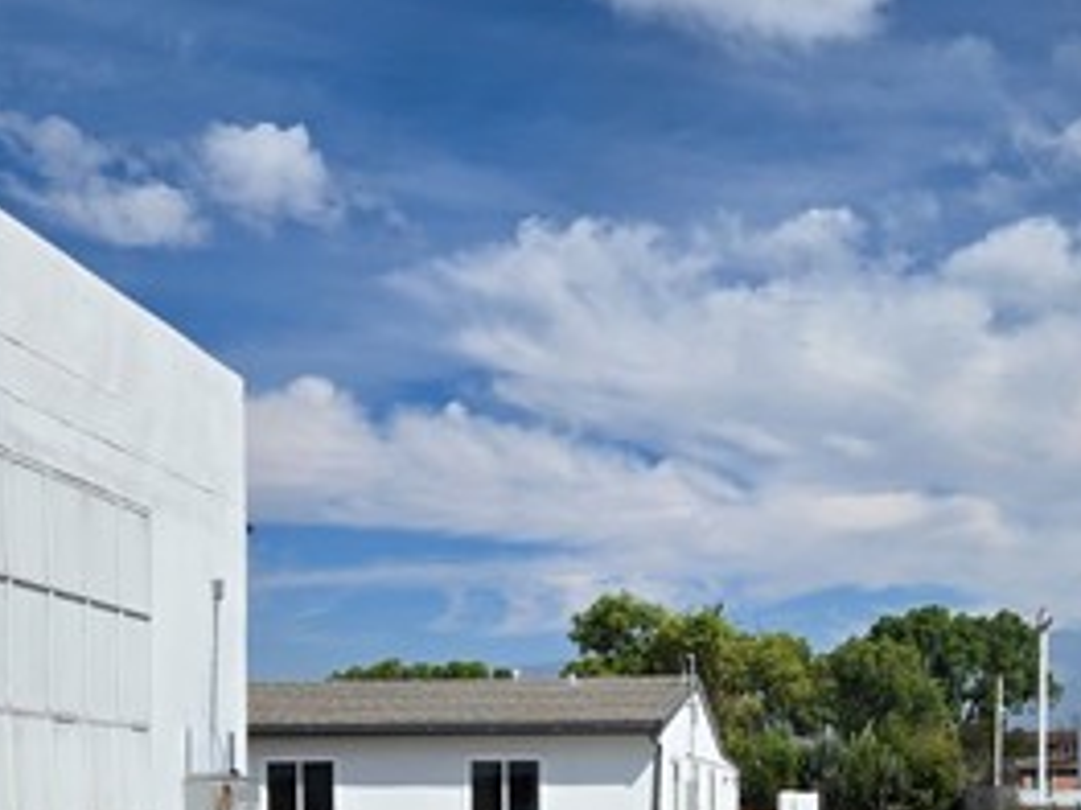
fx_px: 1748
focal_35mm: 56
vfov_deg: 25.1
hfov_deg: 33.9
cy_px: 769
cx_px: 756
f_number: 1.8
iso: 25
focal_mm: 5.4
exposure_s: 1/4769
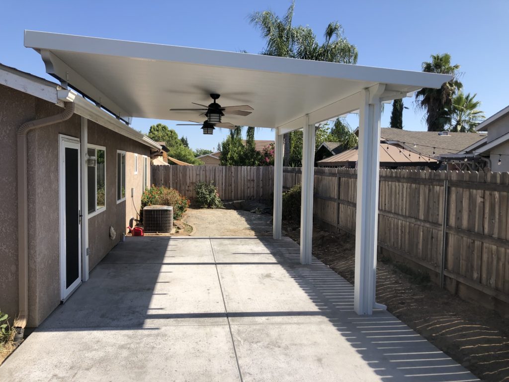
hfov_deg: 63.4
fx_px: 412
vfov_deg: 49.7
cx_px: 254
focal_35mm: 28
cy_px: 191
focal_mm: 3.99
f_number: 1.8
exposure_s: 1/1517
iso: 20
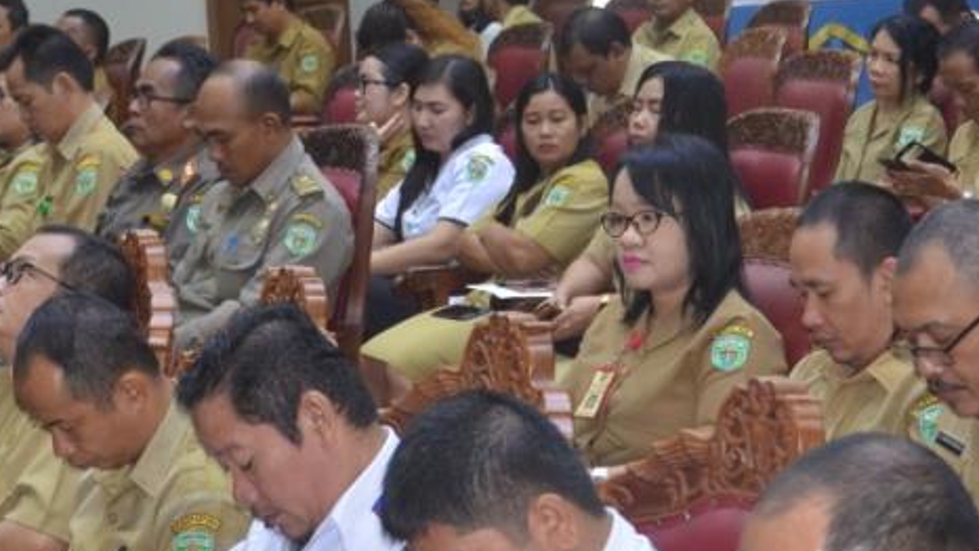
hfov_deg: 16.4
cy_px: 185
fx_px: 3400
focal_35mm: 131
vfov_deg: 9.2
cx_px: 540
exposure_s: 1/60
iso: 800
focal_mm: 38
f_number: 5
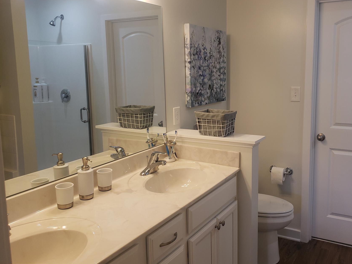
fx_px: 325
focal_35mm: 32
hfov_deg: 56.4
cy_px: 120
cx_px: 212
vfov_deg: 44.1
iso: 100
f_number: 2.4
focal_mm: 4.3
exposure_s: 1/60
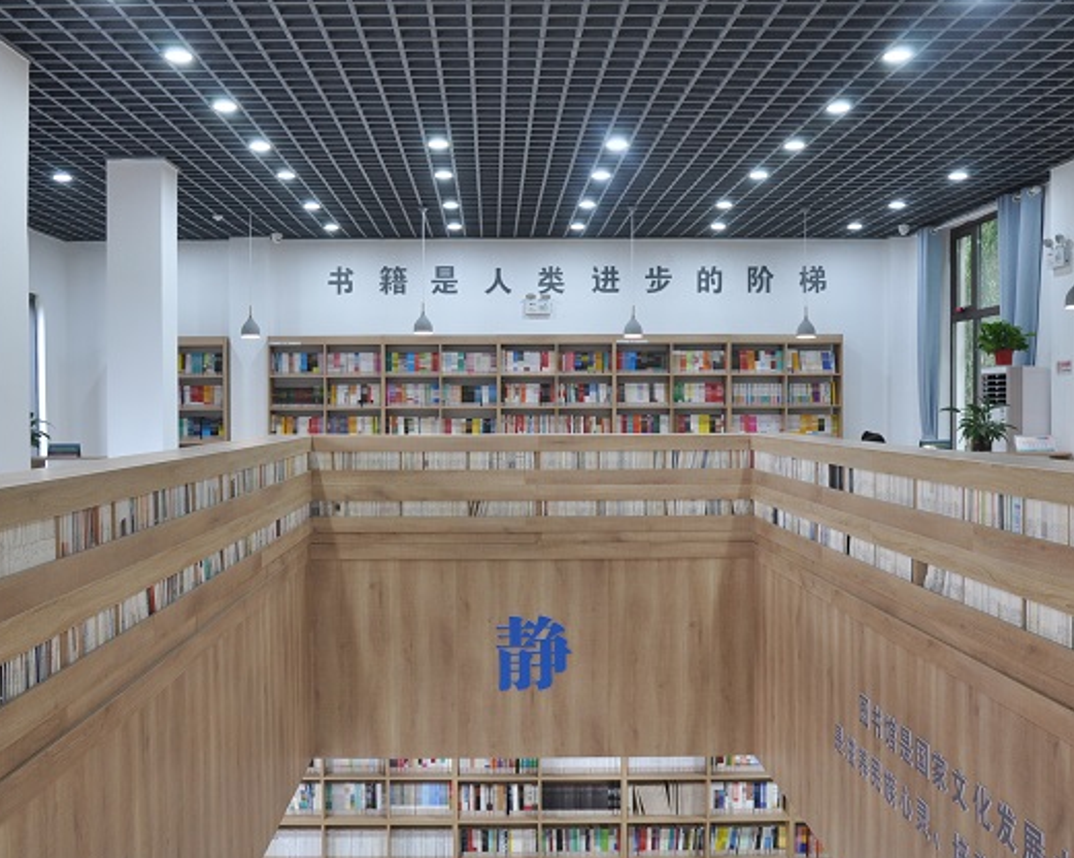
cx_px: 490
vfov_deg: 40.5
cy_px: 431
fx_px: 1162
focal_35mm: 37
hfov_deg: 49.6
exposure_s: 1/25
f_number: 5.6
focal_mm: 21
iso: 400
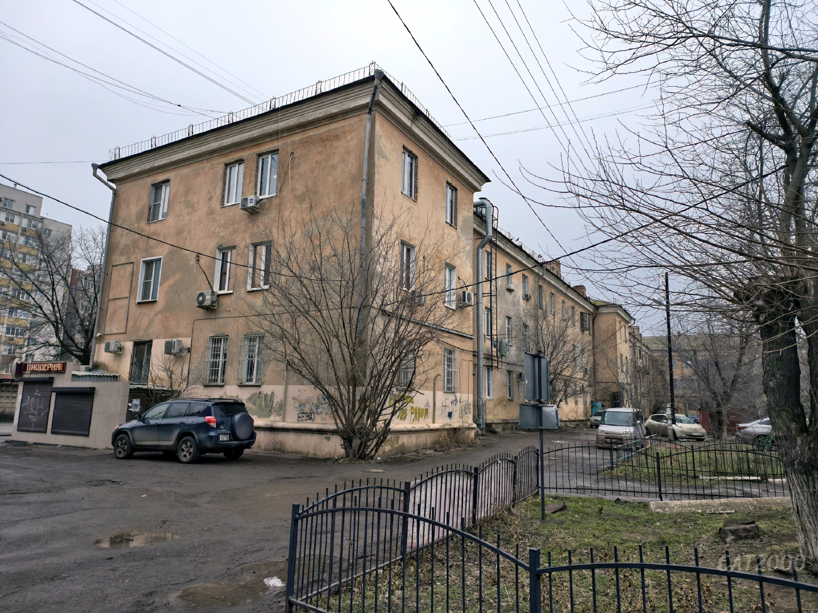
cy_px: 306
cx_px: 409
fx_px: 544
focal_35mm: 23
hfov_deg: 73.9
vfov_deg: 58.9
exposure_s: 1/2053
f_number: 1.57
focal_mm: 6.54
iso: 72
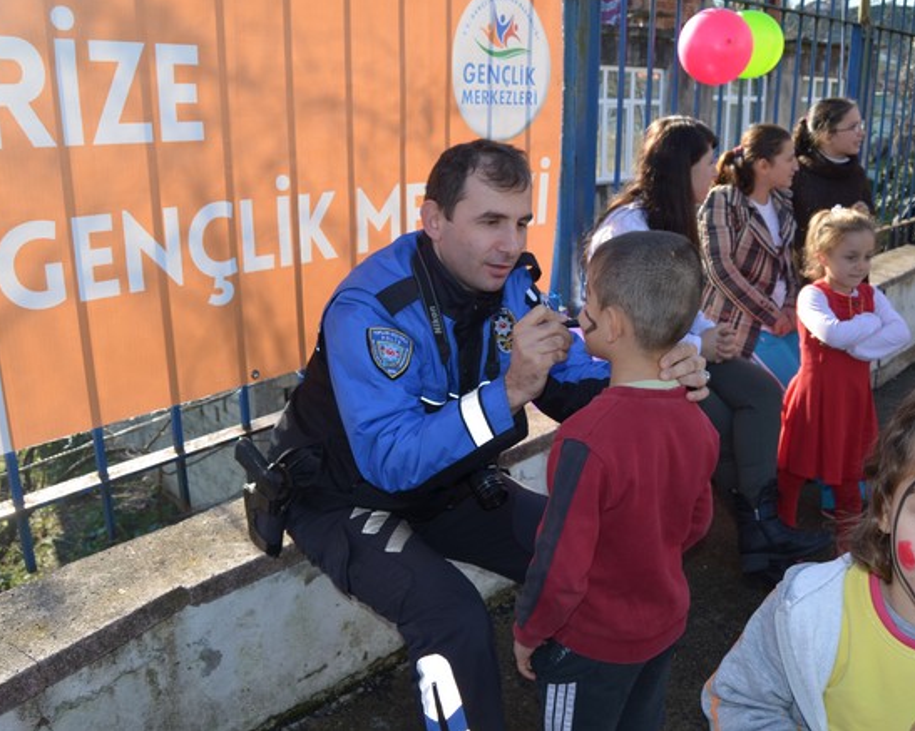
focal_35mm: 31
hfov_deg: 57.1
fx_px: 839
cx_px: 509
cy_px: 361
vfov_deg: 47.1
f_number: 5.6
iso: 100
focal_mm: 18
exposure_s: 1/200
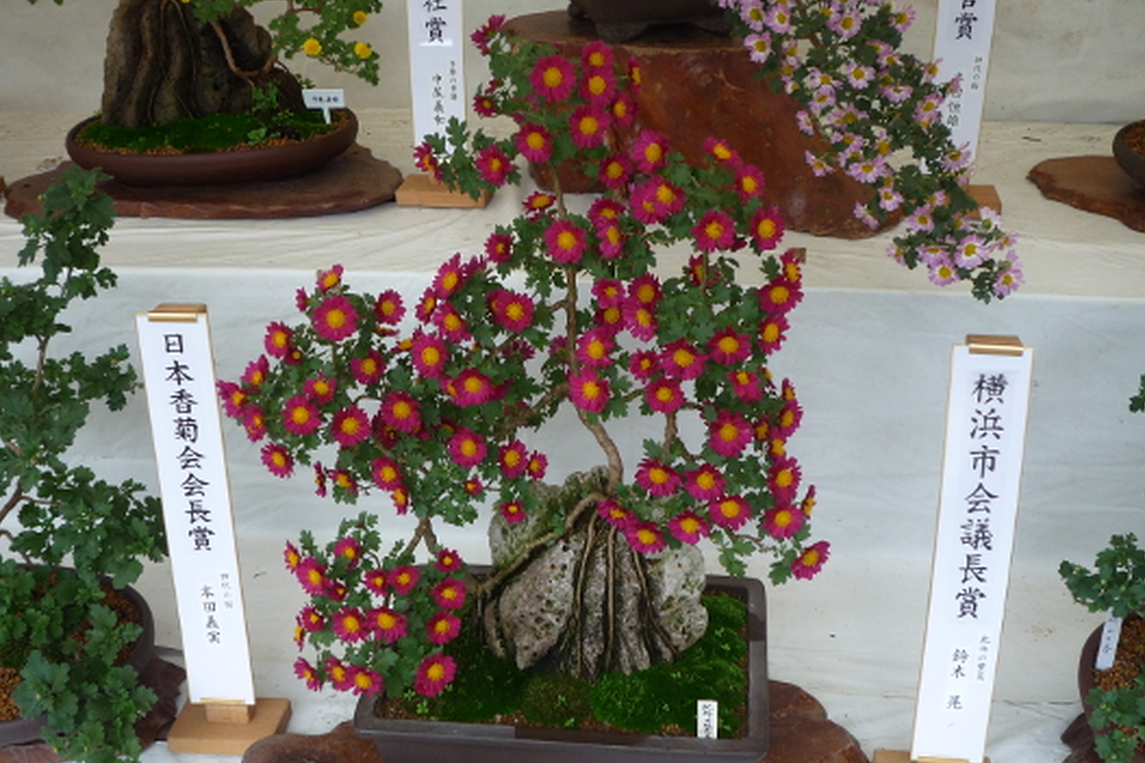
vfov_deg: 29.8
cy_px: 411
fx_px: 1431
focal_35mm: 45
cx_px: 571
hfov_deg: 43.6
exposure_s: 1/40
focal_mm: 6.3
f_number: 3.8
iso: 125
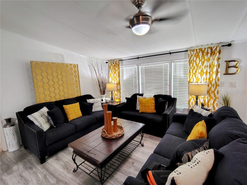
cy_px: 92
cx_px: 124
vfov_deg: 78.1
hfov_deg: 94.5
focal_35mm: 16
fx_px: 114
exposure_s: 1/24
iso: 912
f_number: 2.2
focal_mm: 2.13
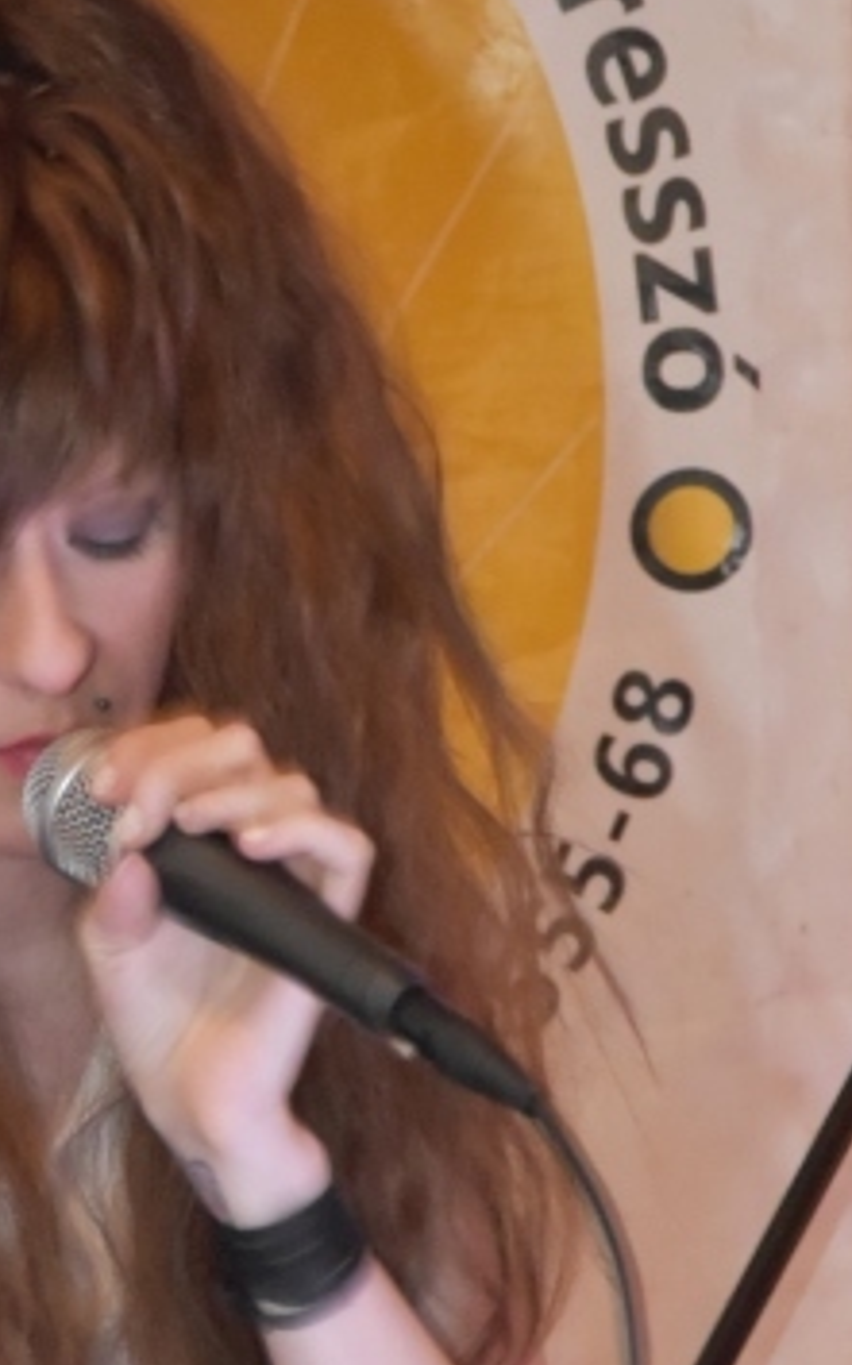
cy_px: 1172
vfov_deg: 6.3
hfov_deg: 3.9
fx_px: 12344
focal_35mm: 332
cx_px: 69
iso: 3200
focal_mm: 80
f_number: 5.3
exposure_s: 1/15
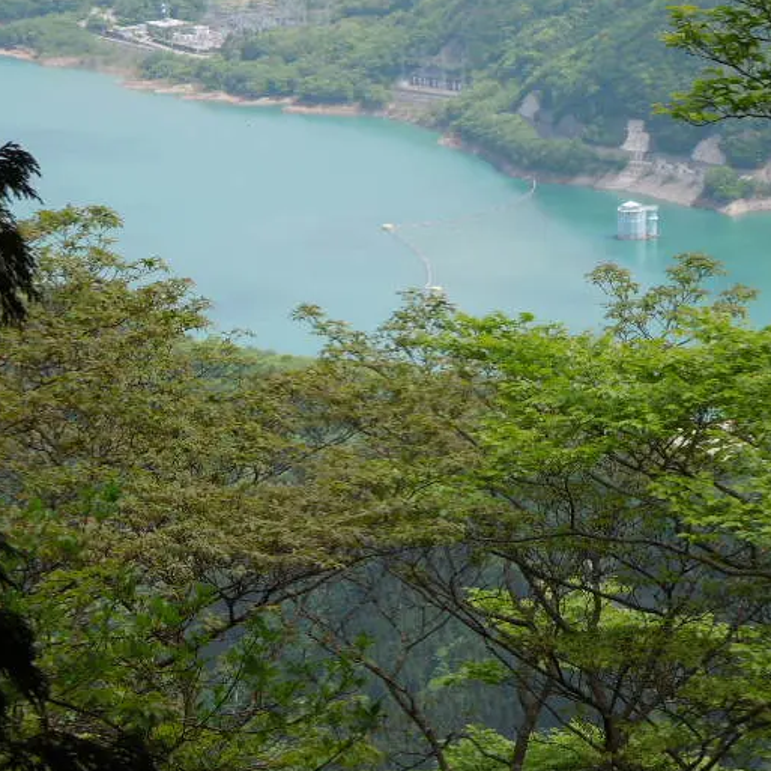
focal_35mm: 187
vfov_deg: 9.3
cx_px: 546
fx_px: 4712
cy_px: 222
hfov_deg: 9.3
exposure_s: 1/400
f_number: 4.7
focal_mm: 19.1
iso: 100
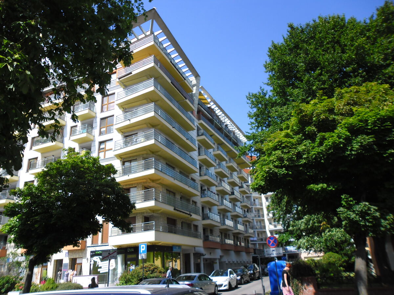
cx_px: 197
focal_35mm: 27
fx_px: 307
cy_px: 148
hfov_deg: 65.3
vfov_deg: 51.4
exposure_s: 1/635
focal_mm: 4.9
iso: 80
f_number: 3.5
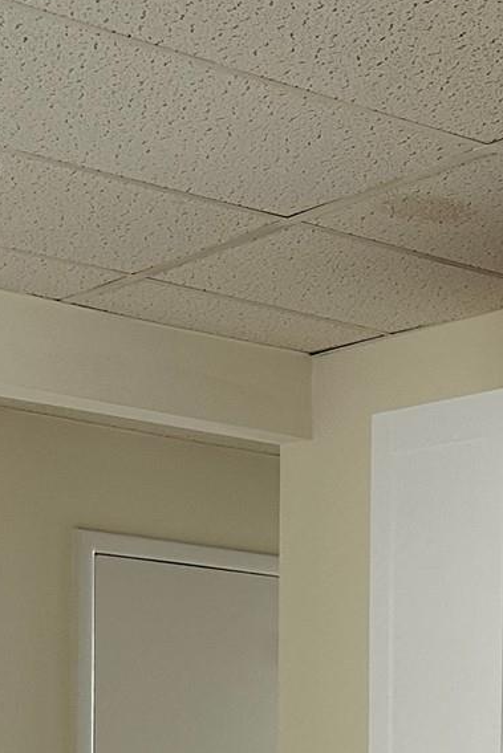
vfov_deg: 20.6
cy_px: 978
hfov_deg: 13.7
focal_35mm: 90
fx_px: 1885
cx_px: 885
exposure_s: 1/120
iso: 160
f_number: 1.78
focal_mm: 6.86
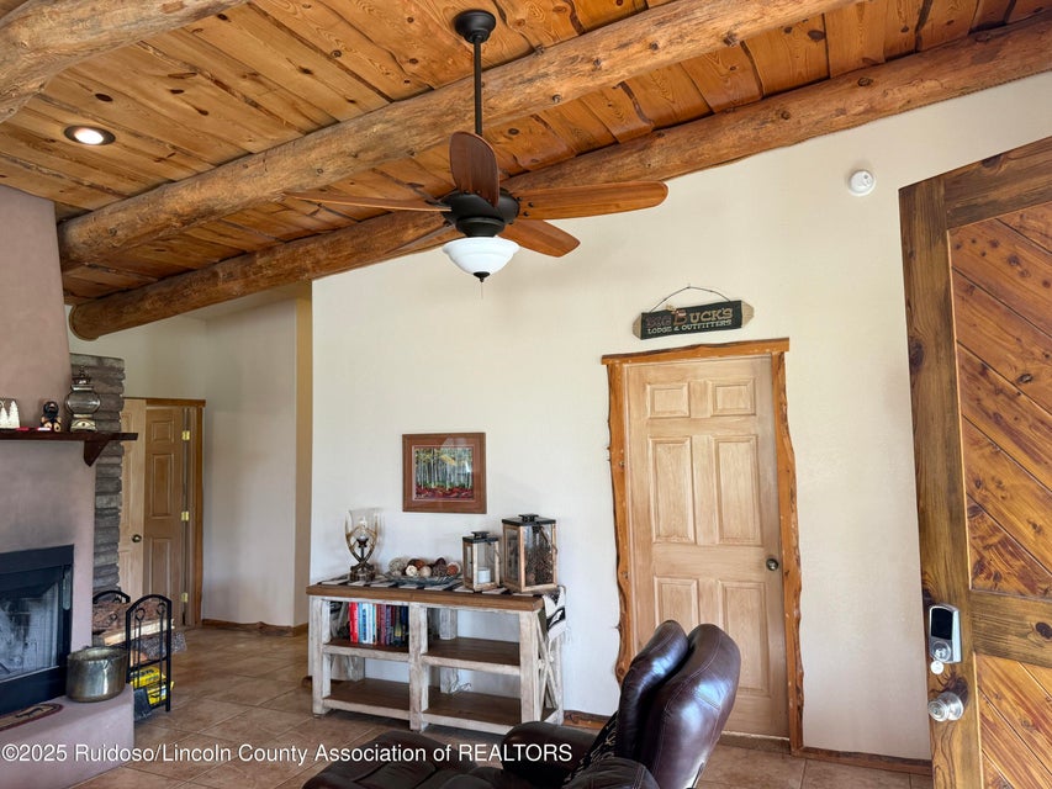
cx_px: 526
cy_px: 394
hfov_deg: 71.6
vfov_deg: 56.8
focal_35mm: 24
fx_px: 729
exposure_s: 1/106
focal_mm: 6.76
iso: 200
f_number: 1.78
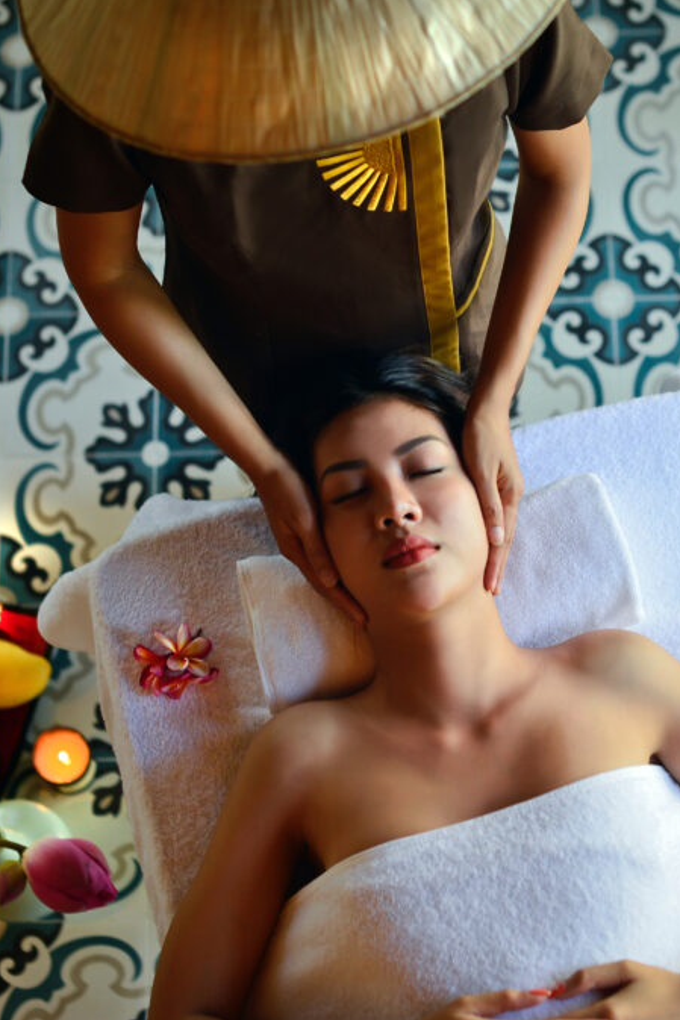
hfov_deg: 17.9
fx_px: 2154
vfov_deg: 26.7
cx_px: 398
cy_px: 512
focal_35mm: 76
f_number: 2.8
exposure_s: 1/100
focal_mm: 50
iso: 200
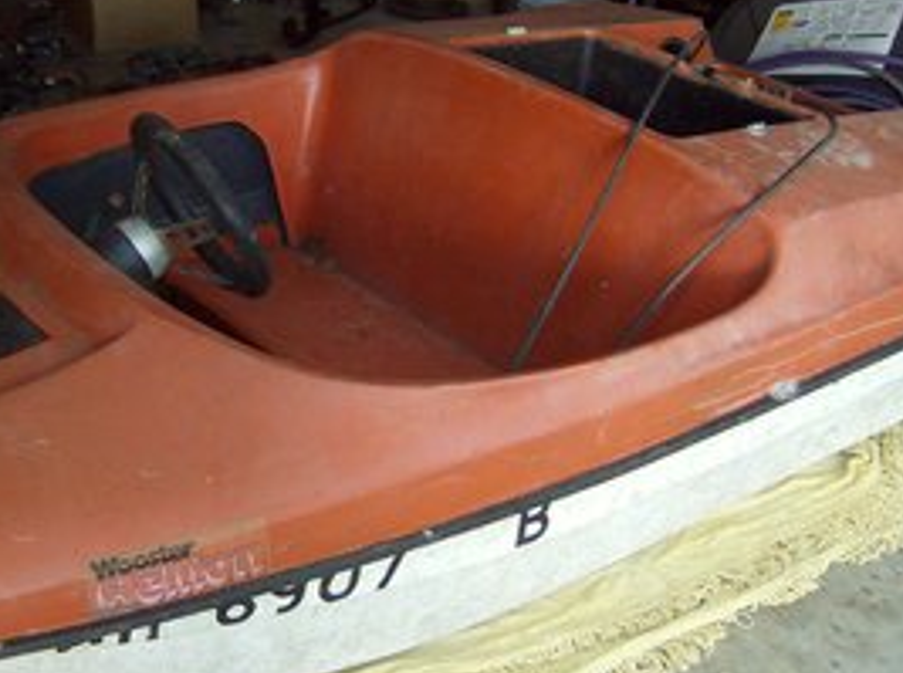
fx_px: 1405
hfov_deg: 35.3
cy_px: 291
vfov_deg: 26.9
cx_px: 315
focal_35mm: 54
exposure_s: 1/64
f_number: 2.8
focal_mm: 6
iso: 193
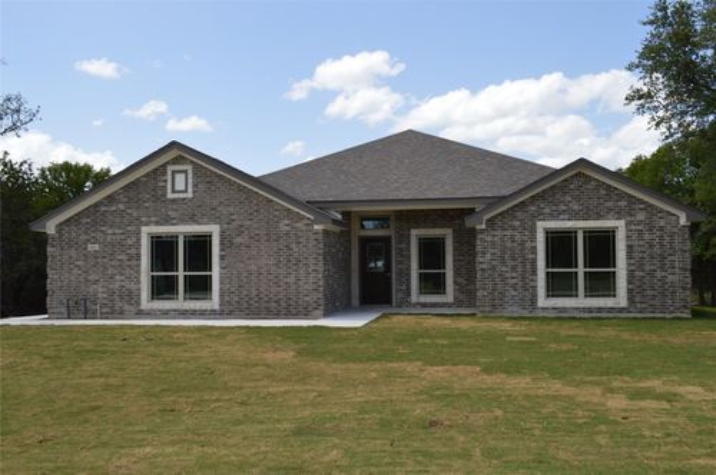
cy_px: 238
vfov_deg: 39.9
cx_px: 358
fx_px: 655
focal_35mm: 33
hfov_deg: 57.3
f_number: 9
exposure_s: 1/200
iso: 100
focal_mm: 22
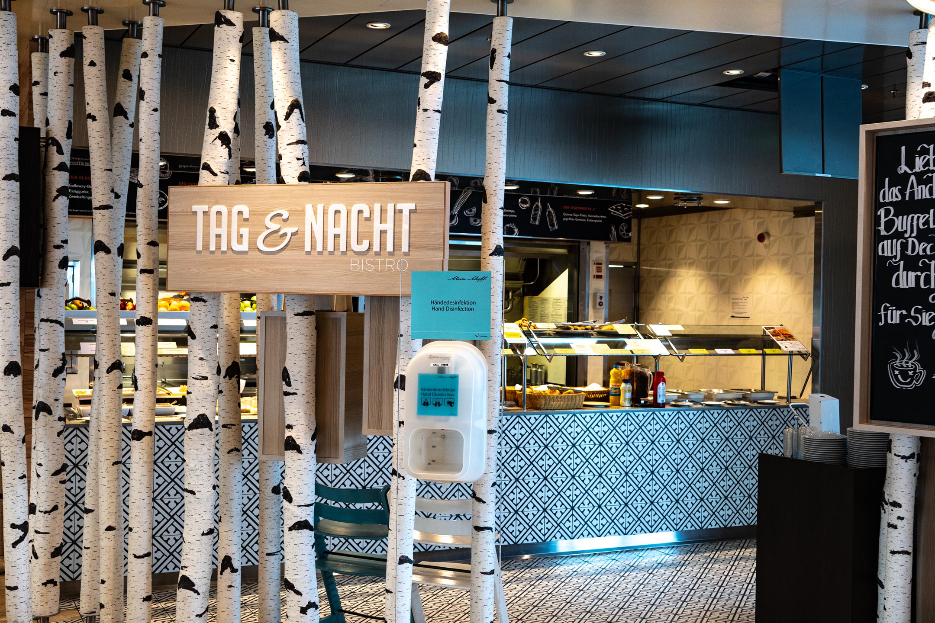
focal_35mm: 42
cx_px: 468
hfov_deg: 46.5
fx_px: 1087
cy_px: 312
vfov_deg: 32.0
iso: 320
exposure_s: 1/100
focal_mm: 27.9
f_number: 4
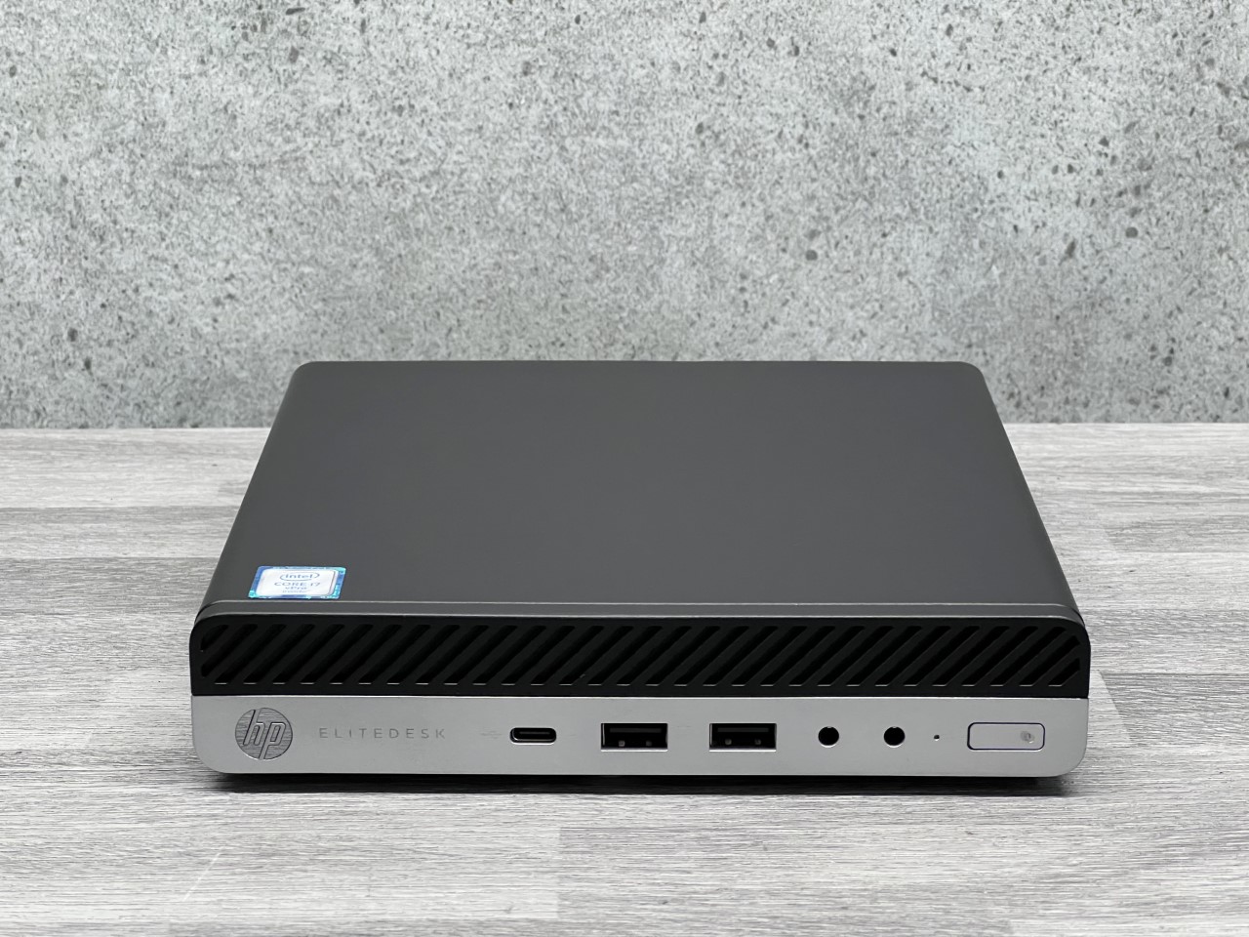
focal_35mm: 77
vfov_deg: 19.1
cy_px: 468
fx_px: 2778
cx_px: 624
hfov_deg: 25.3
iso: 320
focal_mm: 9
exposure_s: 1/100
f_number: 2.8
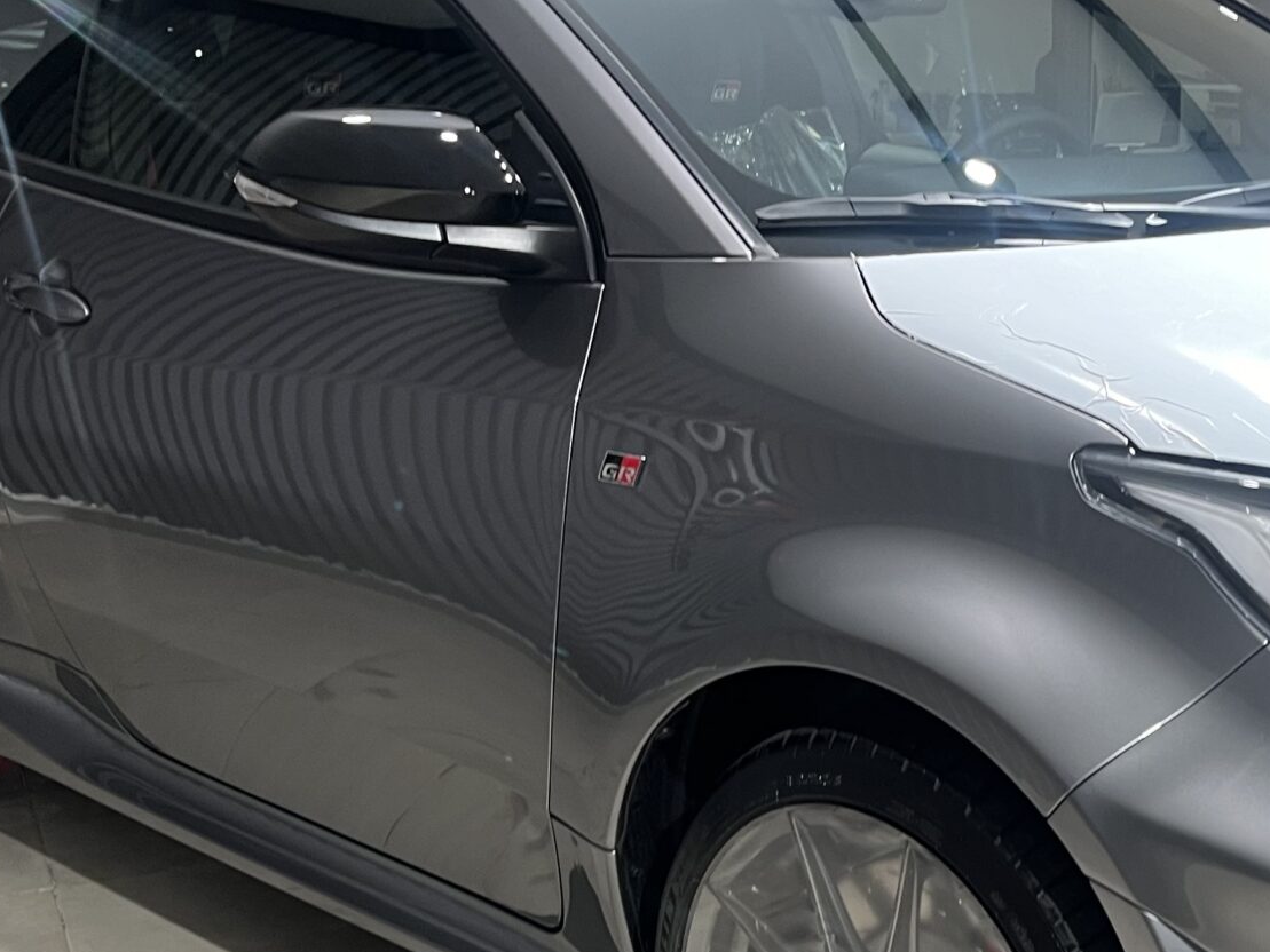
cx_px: 980
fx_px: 2202
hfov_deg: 31.5
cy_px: 640
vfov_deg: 24.3
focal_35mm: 60
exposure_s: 1/50
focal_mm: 5.1
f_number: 1.6
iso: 100
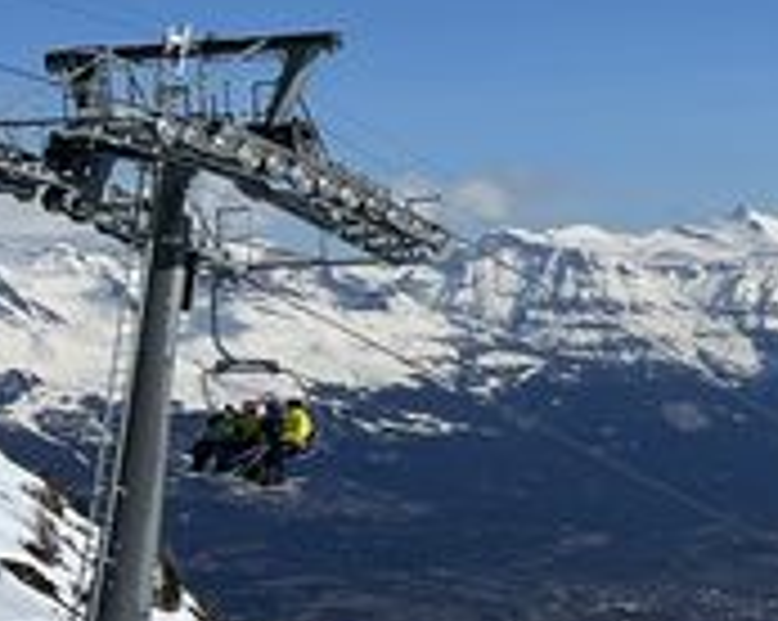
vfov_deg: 11.7
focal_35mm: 132
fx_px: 3036
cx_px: 1641
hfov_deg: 12.5
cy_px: 412
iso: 50
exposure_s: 1/11364
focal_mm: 5.7
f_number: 1.5
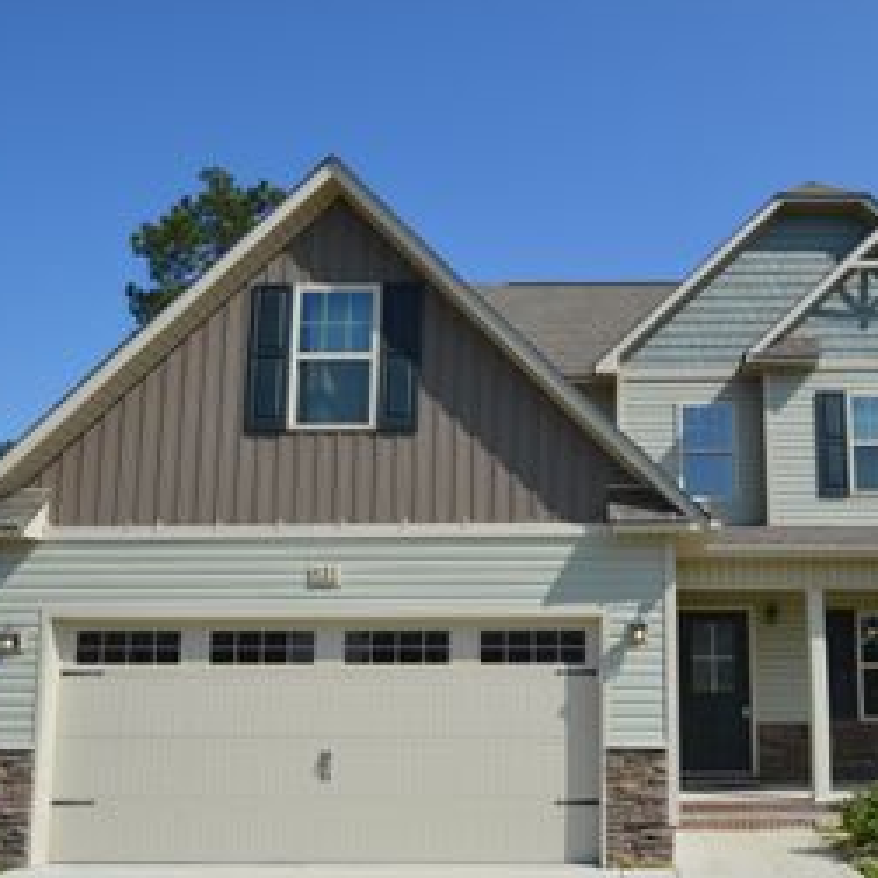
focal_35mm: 33
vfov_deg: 49.6
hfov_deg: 48.9
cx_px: 599
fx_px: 942
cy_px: 537
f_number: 8
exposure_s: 1/250
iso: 100
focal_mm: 13
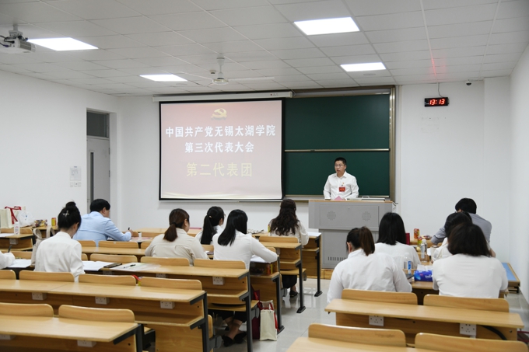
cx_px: 264
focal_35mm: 40
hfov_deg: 48.5
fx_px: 588
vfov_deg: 33.4
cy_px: 176
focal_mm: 40
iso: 800
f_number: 4
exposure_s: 1/80
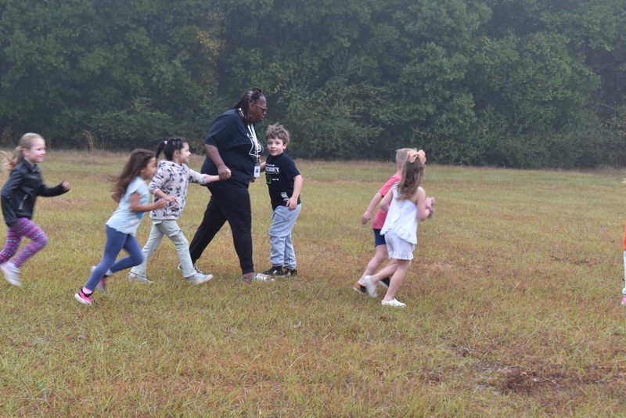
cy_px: 209
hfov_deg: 24.6
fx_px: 1435
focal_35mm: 82
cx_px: 313
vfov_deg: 16.6
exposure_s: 1/100
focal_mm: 55
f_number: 7.1
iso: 500
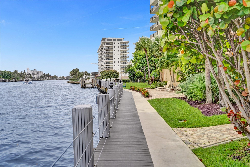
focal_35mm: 35
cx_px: 125
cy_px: 84
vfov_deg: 37.8
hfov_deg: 54.4
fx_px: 243
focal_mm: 35
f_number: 4
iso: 800
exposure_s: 1/8000
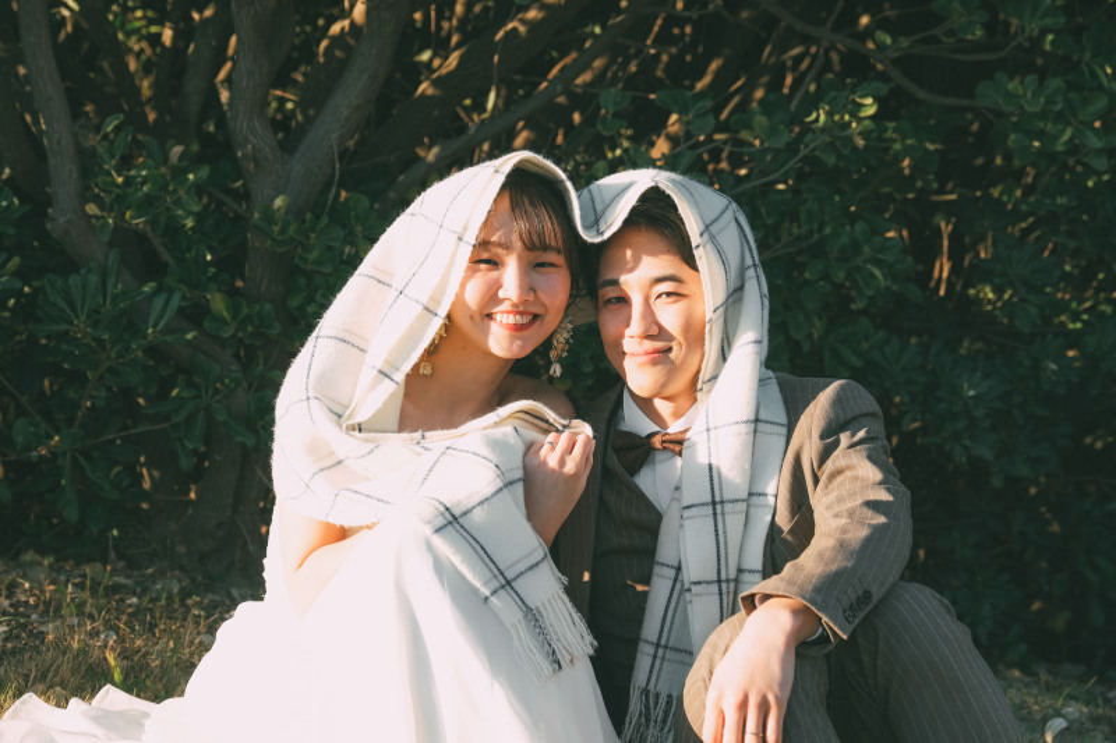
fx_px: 2572
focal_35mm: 83
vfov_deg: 16.4
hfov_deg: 24.5
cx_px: 558
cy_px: 372
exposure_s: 1/500
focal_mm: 55
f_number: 4.5
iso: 160
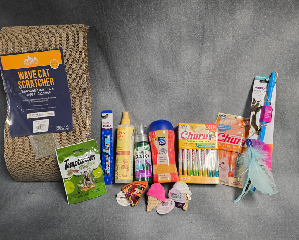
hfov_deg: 68.0
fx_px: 221
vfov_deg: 56.8
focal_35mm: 25
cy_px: 121
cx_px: 141
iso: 400
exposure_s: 1/120
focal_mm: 6.3
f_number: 1.7
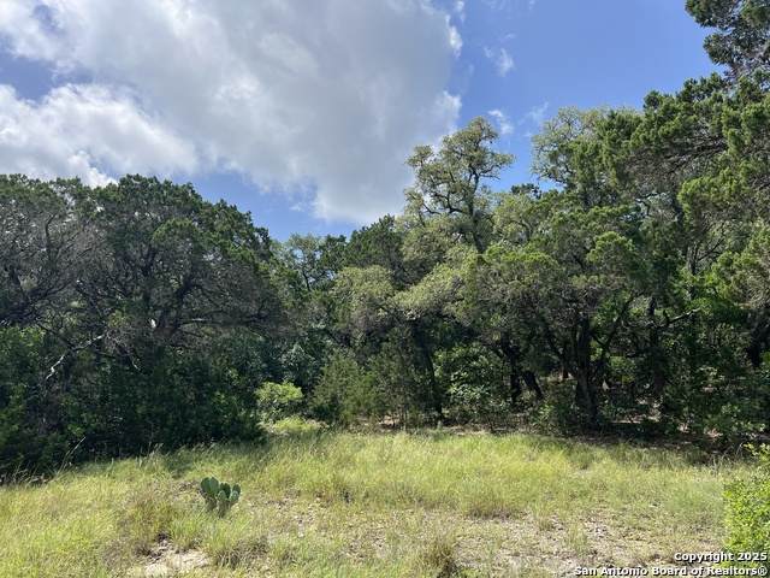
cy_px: 289
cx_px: 385
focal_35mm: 26
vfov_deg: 53.1
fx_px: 578
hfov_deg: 67.3
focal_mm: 5.7
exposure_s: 1/3704
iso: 50
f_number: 1.5
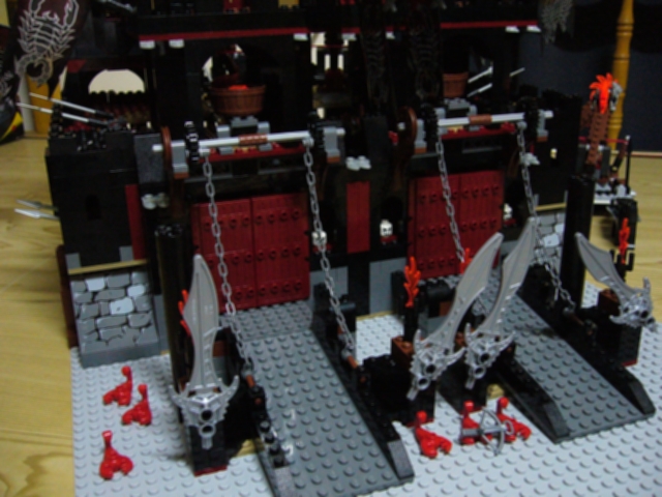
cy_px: 248
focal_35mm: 35
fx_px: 669
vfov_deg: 40.7
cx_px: 331
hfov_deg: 52.6
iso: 400
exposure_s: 1/8
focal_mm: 5.8
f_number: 2.8
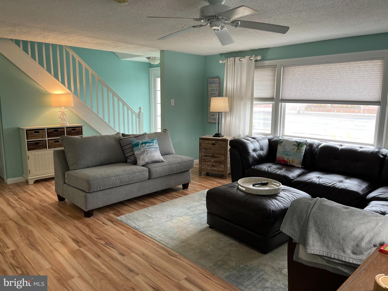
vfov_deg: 53.1
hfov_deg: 67.3
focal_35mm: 26
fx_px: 291
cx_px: 194
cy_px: 146
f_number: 1.6
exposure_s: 1/60
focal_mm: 5.1
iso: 80
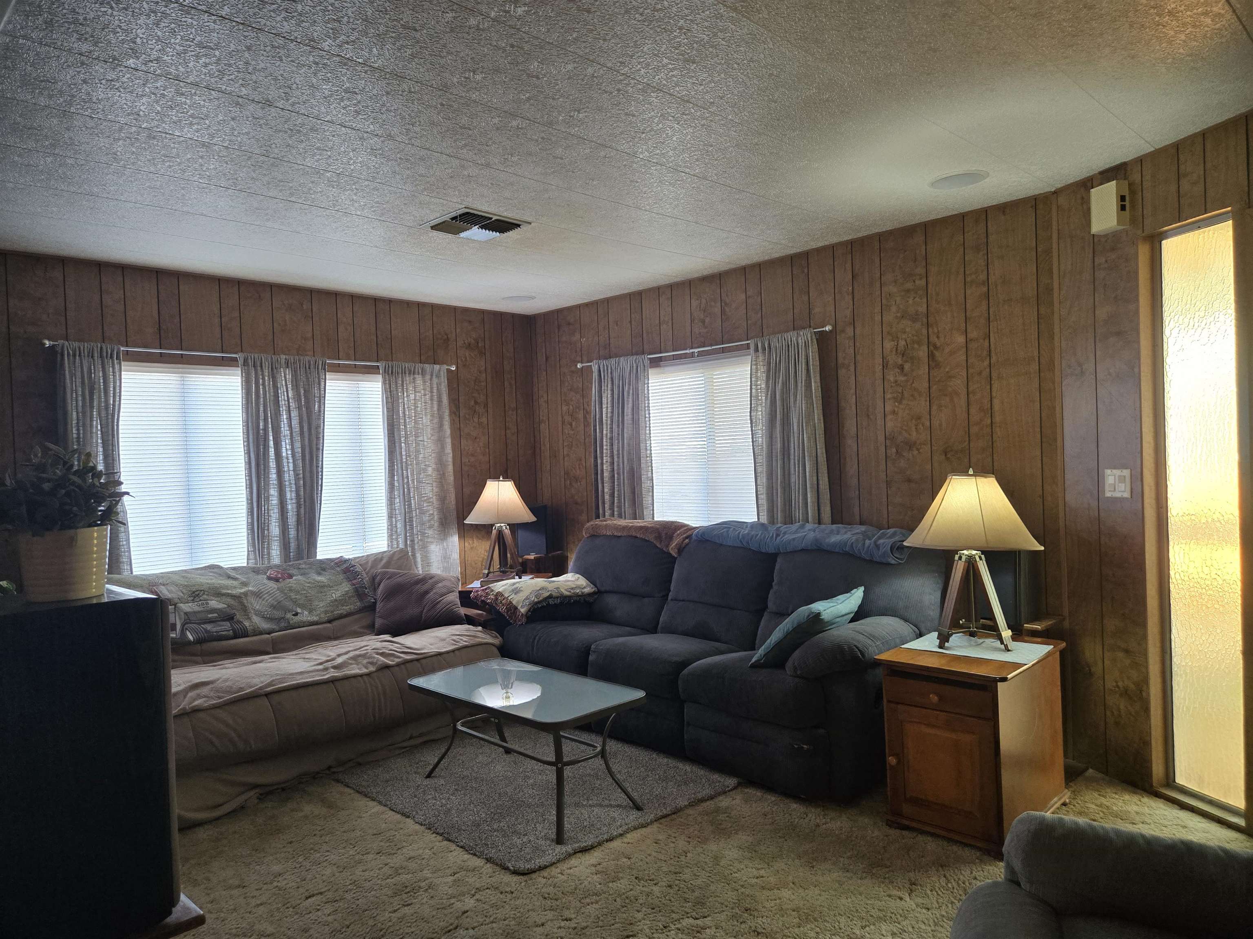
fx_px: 833
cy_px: 470
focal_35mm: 23
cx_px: 626
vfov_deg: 58.9
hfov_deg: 73.9
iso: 320
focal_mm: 5.4
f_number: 1.8
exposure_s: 1/120
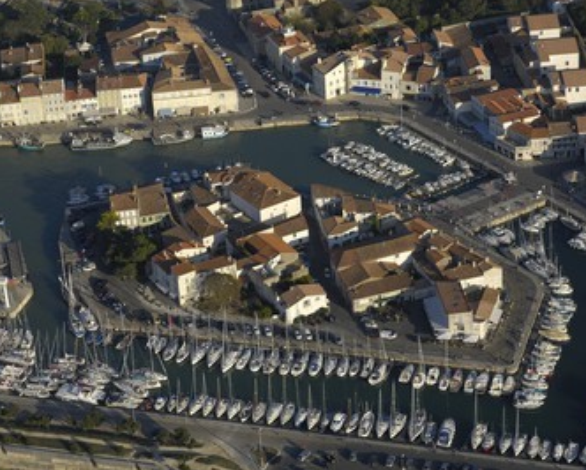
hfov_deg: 17.9
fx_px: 1857
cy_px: 244
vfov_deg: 14.4
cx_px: 299
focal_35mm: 107
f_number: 5
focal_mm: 60
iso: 100
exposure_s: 1/750
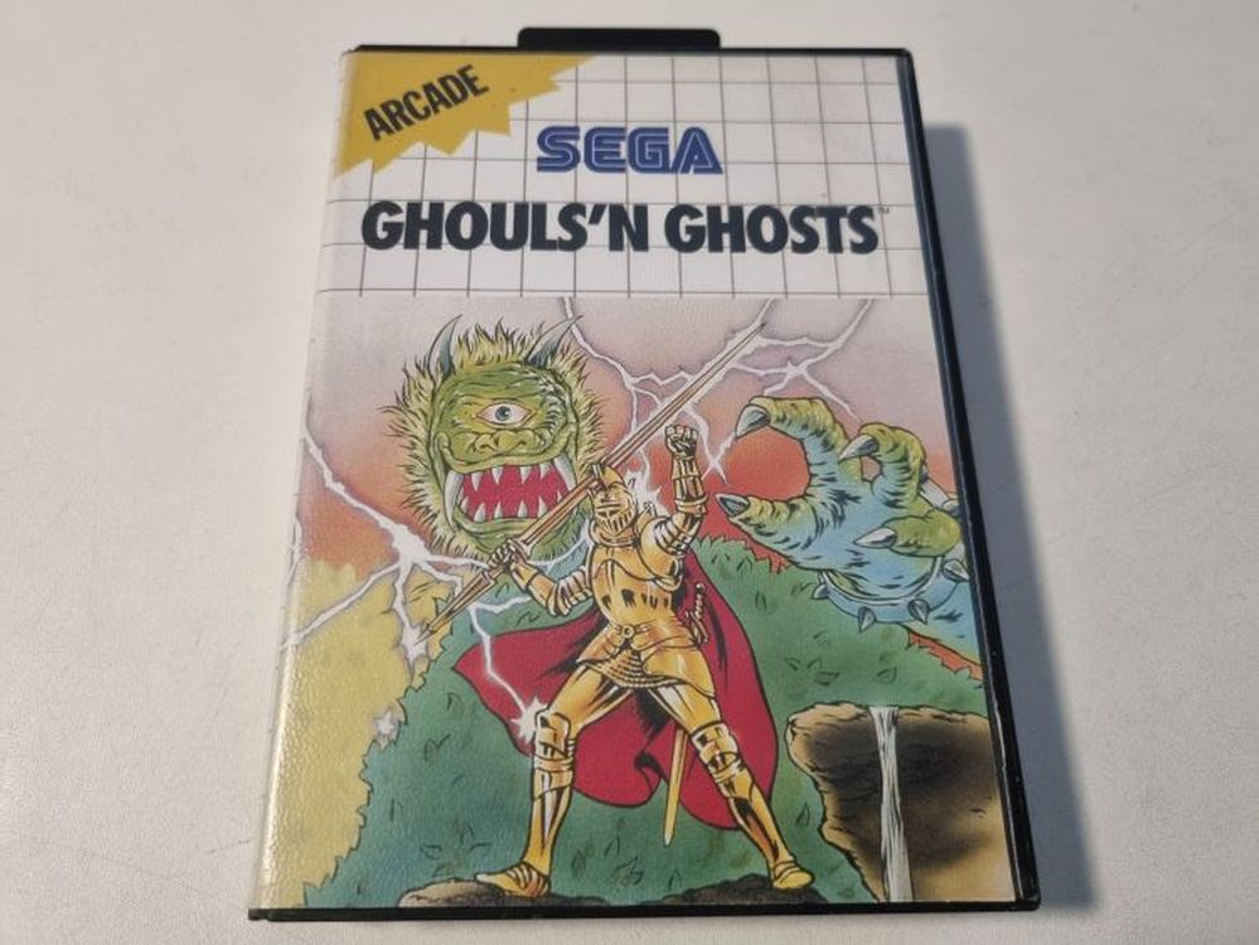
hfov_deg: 67.3
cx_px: 630
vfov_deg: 53.1
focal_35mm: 26
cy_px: 472
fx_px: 946
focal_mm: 5.4
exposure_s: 1/50
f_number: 1.8
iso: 320
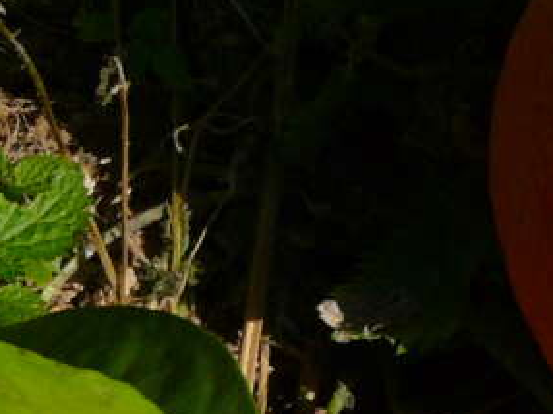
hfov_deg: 8.3
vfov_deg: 6.3
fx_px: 3719
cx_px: 795
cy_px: 534
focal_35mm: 233
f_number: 6.3
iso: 80
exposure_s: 1/400
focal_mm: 9.7
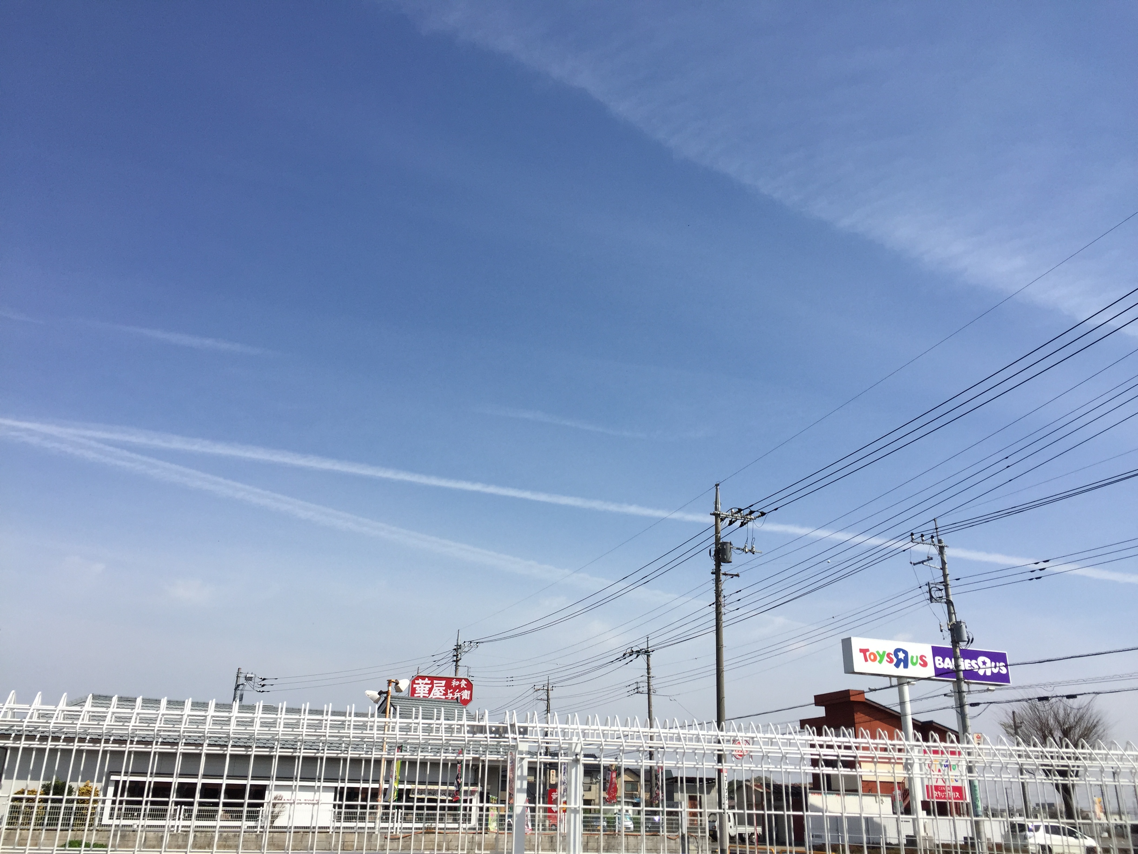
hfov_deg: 61.7
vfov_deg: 48.2
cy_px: 427
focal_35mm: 29
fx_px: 953
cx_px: 569
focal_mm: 4.15
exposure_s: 1/3597
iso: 32
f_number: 2.2
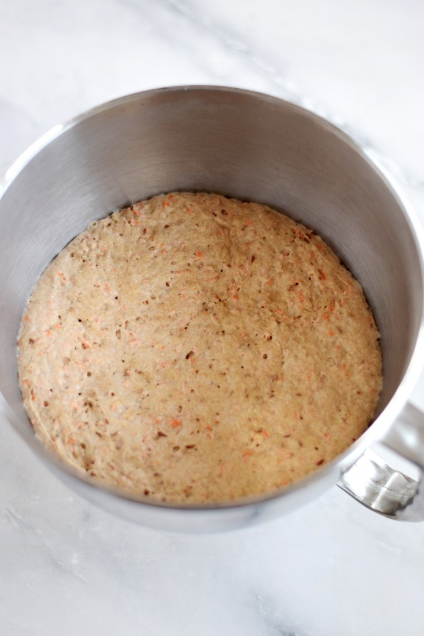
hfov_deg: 18.2
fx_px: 1324
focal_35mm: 75
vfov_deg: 27.0
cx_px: 212
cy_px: 318
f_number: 1.8
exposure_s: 1/250
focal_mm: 50
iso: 200
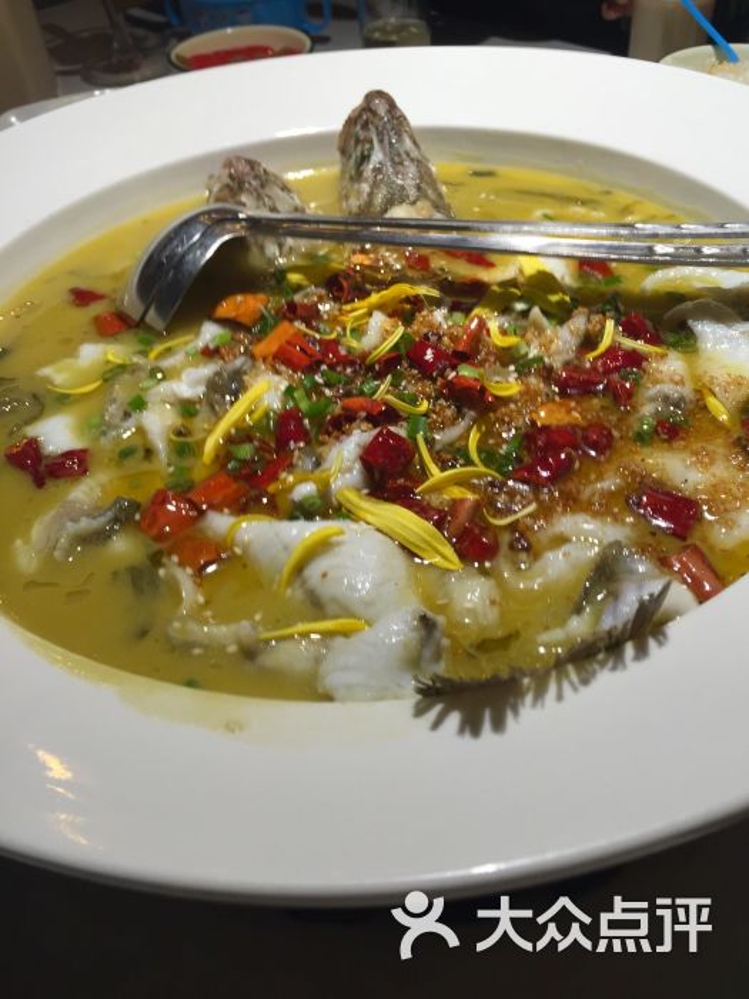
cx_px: 374
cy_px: 500
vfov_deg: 61.7
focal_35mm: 29
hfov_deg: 48.2
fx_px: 837
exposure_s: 1/100
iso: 50
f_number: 2.2
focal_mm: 4.15
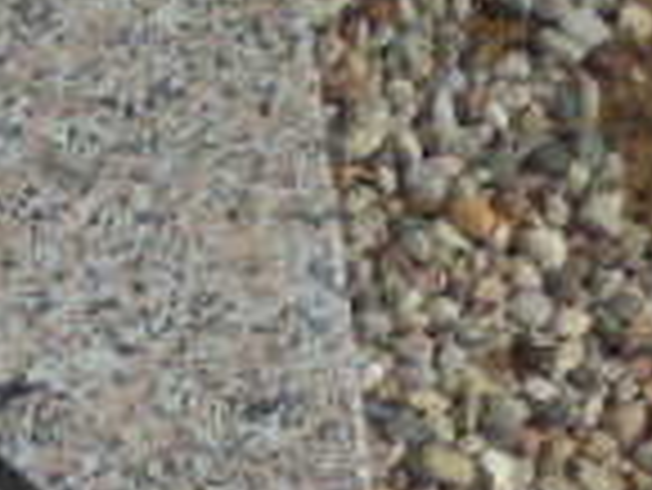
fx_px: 2828
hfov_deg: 11.6
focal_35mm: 150
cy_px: 1016
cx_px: -728
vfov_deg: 9.2
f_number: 12.5
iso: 100
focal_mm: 6.1
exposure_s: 1/200
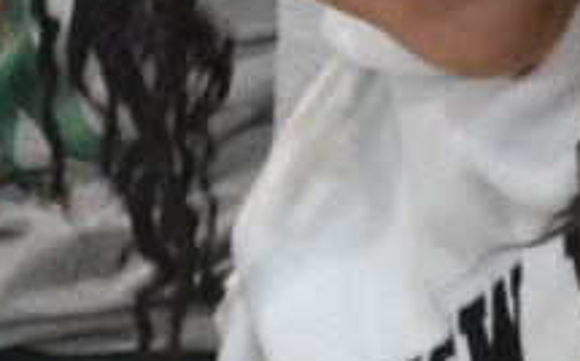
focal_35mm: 400
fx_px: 6325
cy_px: -255
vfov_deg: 3.3
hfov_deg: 5.2
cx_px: 488
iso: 3200
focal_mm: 55
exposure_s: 1/50
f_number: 5.6
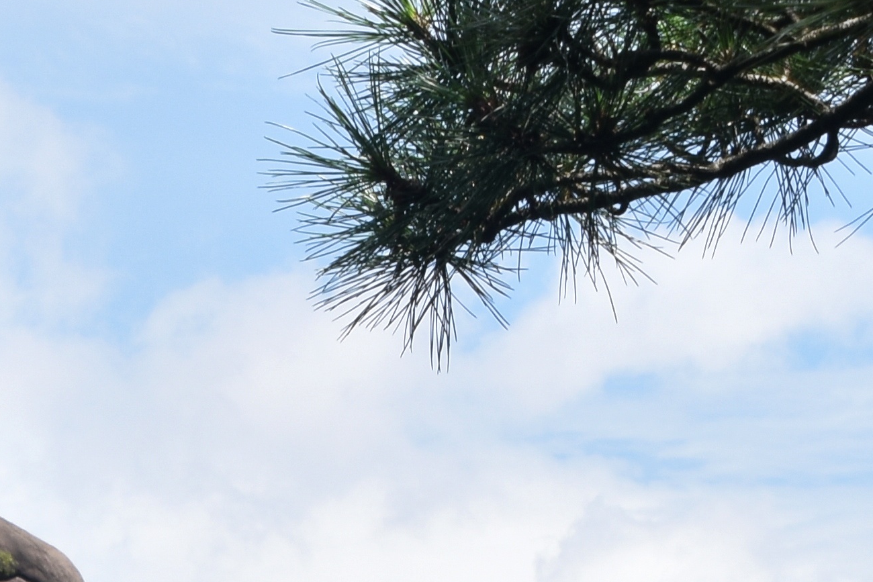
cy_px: 807
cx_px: -385
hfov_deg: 8.3
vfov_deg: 5.6
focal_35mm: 242
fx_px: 5876
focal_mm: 35
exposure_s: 1/60
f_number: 14
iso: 100
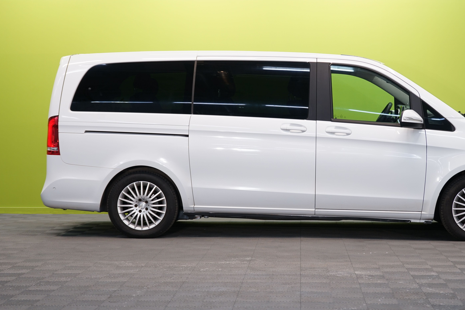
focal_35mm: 79
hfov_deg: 25.6
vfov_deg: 17.3
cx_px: 291
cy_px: 142
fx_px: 1020
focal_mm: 61
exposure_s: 1/25
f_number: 5.6
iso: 400
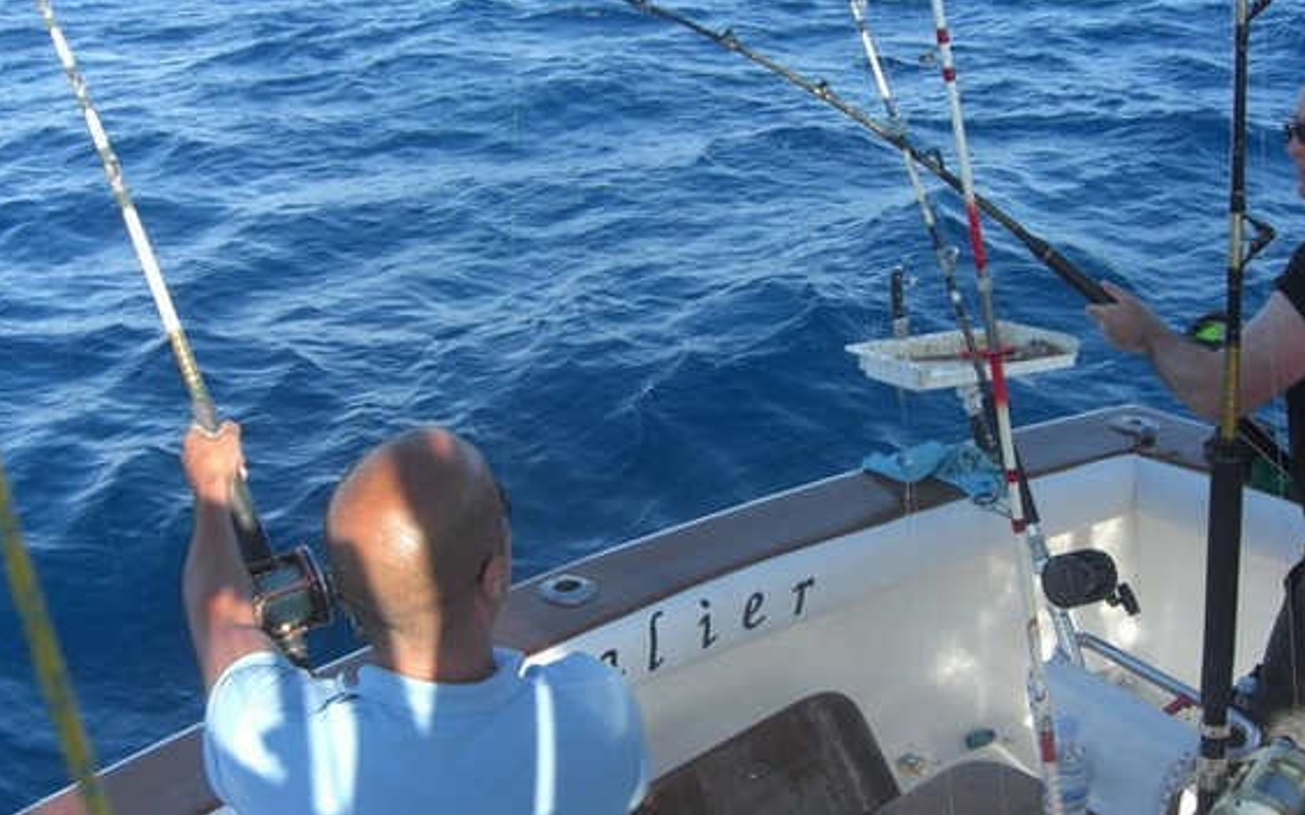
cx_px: 722
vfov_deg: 28.6
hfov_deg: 44.3
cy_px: 417
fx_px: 1600
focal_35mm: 45
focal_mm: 7.9
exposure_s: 1/320
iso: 80
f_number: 4
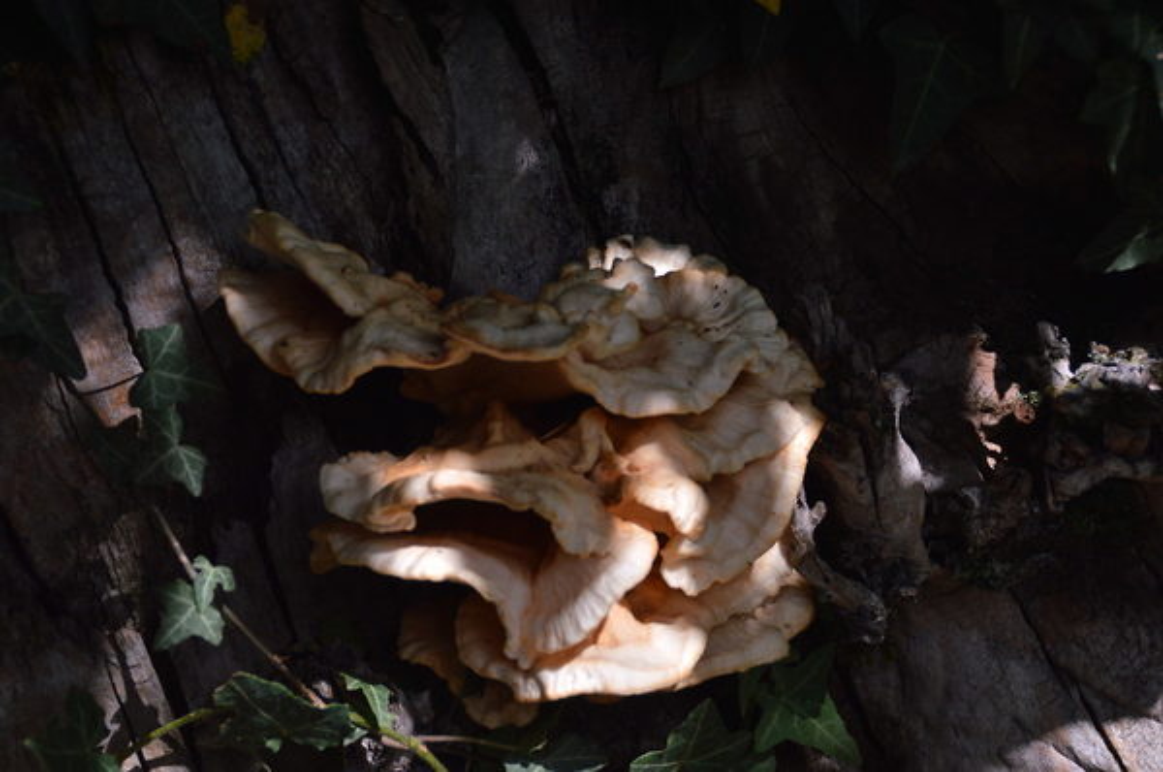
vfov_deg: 13.0
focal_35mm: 105
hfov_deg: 19.5
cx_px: 582
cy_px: 386
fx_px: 3387
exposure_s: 1/2000
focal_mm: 70
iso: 360
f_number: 7.1
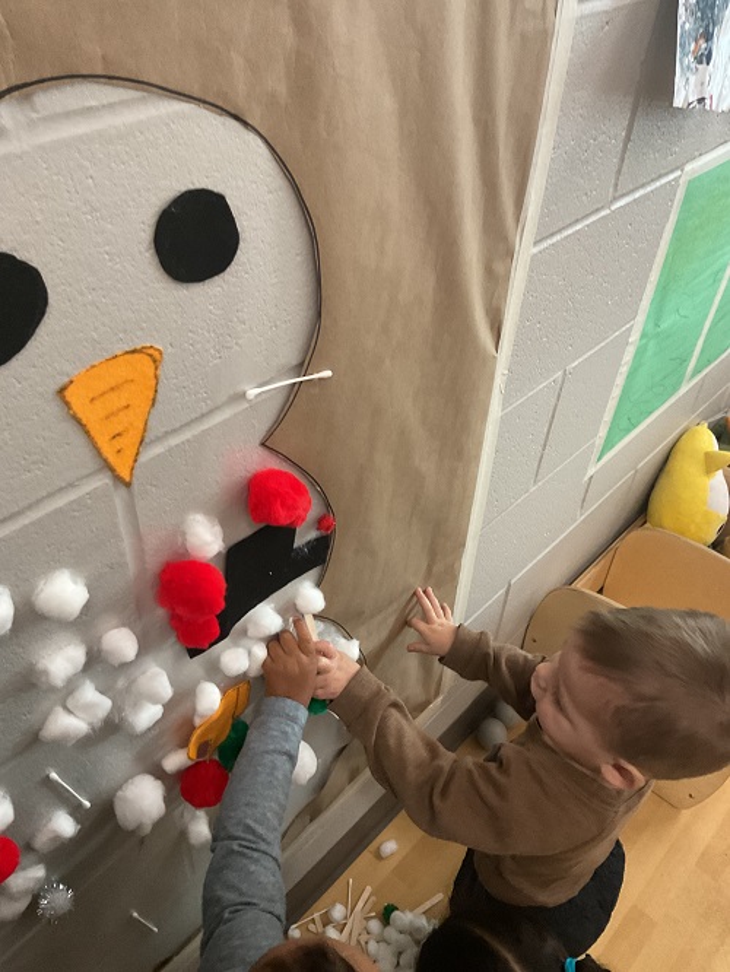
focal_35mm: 29
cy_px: 486
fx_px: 815
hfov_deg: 48.3
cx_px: 365
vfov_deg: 61.6
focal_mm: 3
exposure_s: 1/30
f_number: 1.8
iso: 250
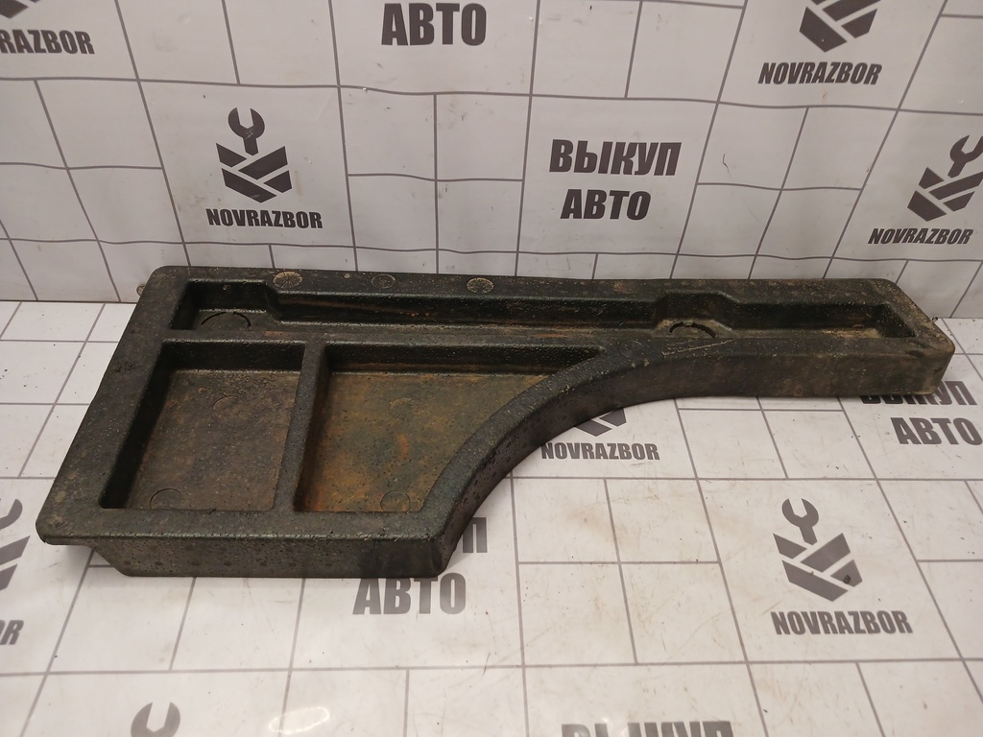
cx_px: 492
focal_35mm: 27
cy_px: 368
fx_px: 767
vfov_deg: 51.4
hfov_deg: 65.3
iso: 160
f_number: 1.8
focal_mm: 4
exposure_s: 1/50
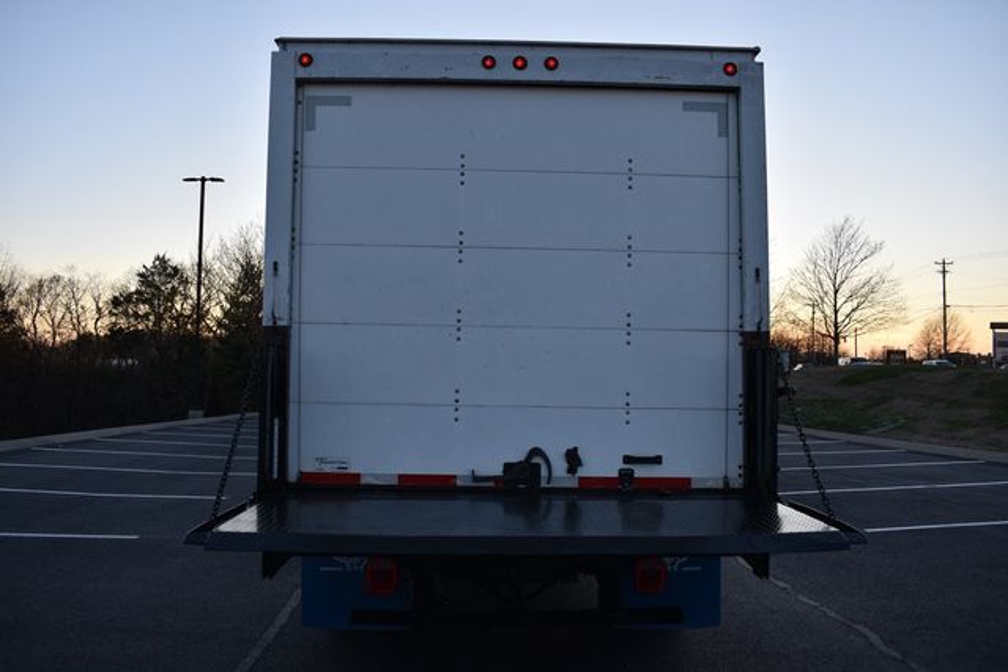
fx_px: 756
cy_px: 336
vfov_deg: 48.0
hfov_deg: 67.4
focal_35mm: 27
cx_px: 504
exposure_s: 1/250
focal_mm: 18
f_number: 6.3
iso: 200
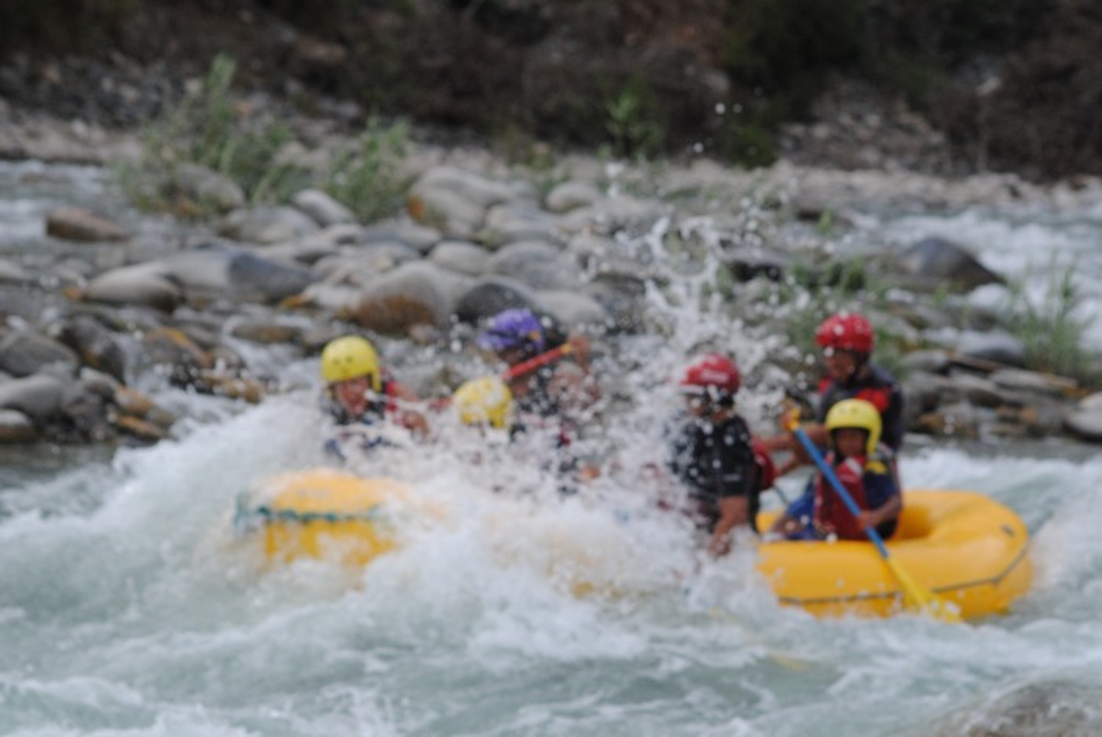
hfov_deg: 13.7
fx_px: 4595
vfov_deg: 9.2
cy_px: 368
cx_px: 551
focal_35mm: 150
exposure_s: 1/500
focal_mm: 100
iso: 160
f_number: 5.6
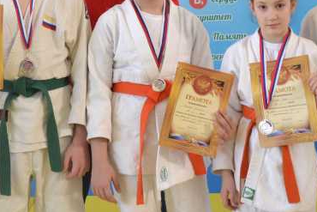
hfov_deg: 27.7
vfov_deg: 18.3
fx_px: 643
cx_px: 150
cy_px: 6
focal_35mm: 73
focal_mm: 20
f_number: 3.8
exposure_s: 1/60
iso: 800
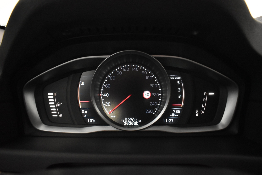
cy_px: 88
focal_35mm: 27
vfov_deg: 47.9
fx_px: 197
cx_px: 131
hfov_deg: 67.4
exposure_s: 1/50
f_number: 3.5
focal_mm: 18
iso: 3200
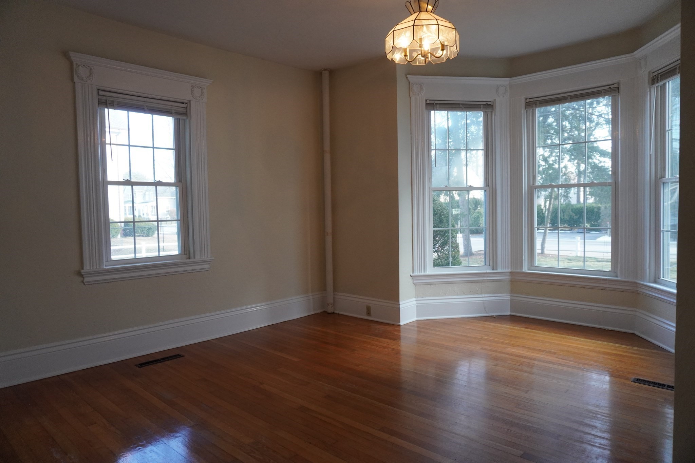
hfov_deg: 73.7
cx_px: 348
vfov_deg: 53.1
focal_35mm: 24
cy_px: 232
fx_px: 463
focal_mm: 16
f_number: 4
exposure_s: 1/160
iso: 1250
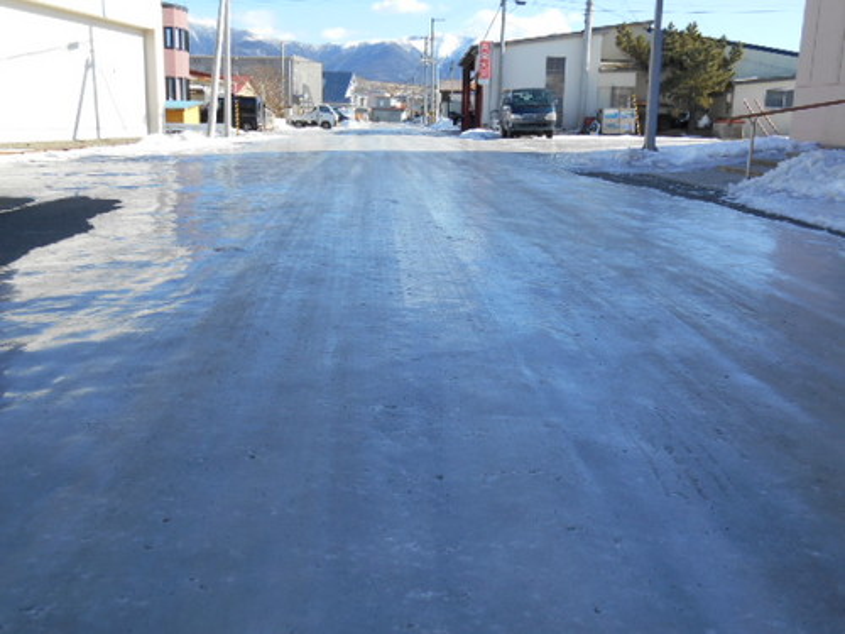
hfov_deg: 52.6
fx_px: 854
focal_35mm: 35
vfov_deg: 40.7
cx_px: 422
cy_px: 317
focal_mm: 6.3
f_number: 3.7
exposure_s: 1/400
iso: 80
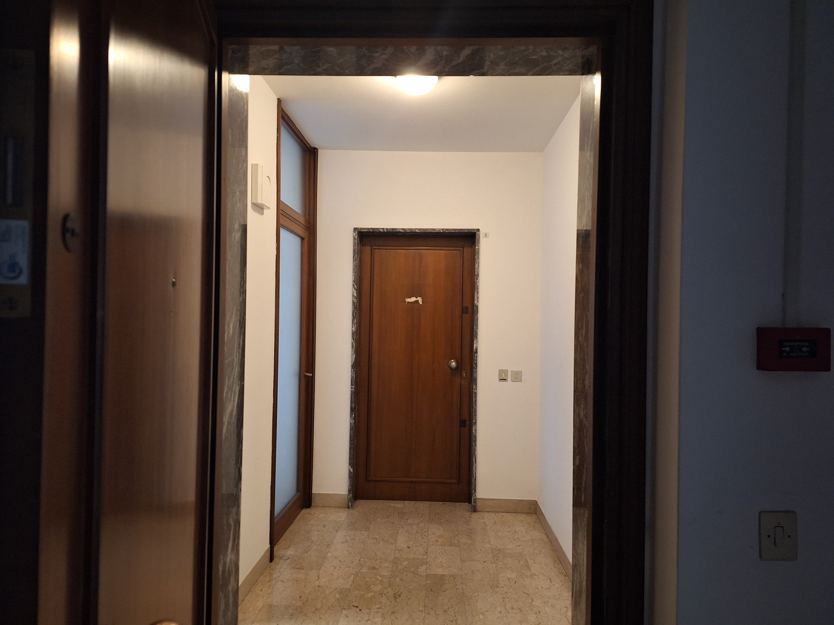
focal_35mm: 23
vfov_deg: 58.9
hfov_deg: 73.9
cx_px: 417
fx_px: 554
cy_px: 312
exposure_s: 1/30
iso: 250
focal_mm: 5.54
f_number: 1.8
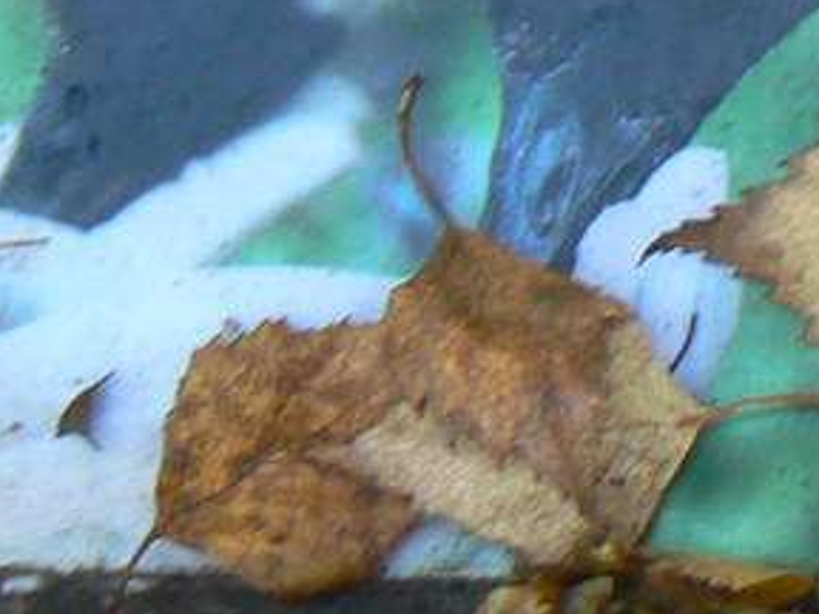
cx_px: 560
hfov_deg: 5.9
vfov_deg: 4.4
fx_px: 7879
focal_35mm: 333
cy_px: -810
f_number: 3.2
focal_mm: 10.1
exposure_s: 1/40
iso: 80
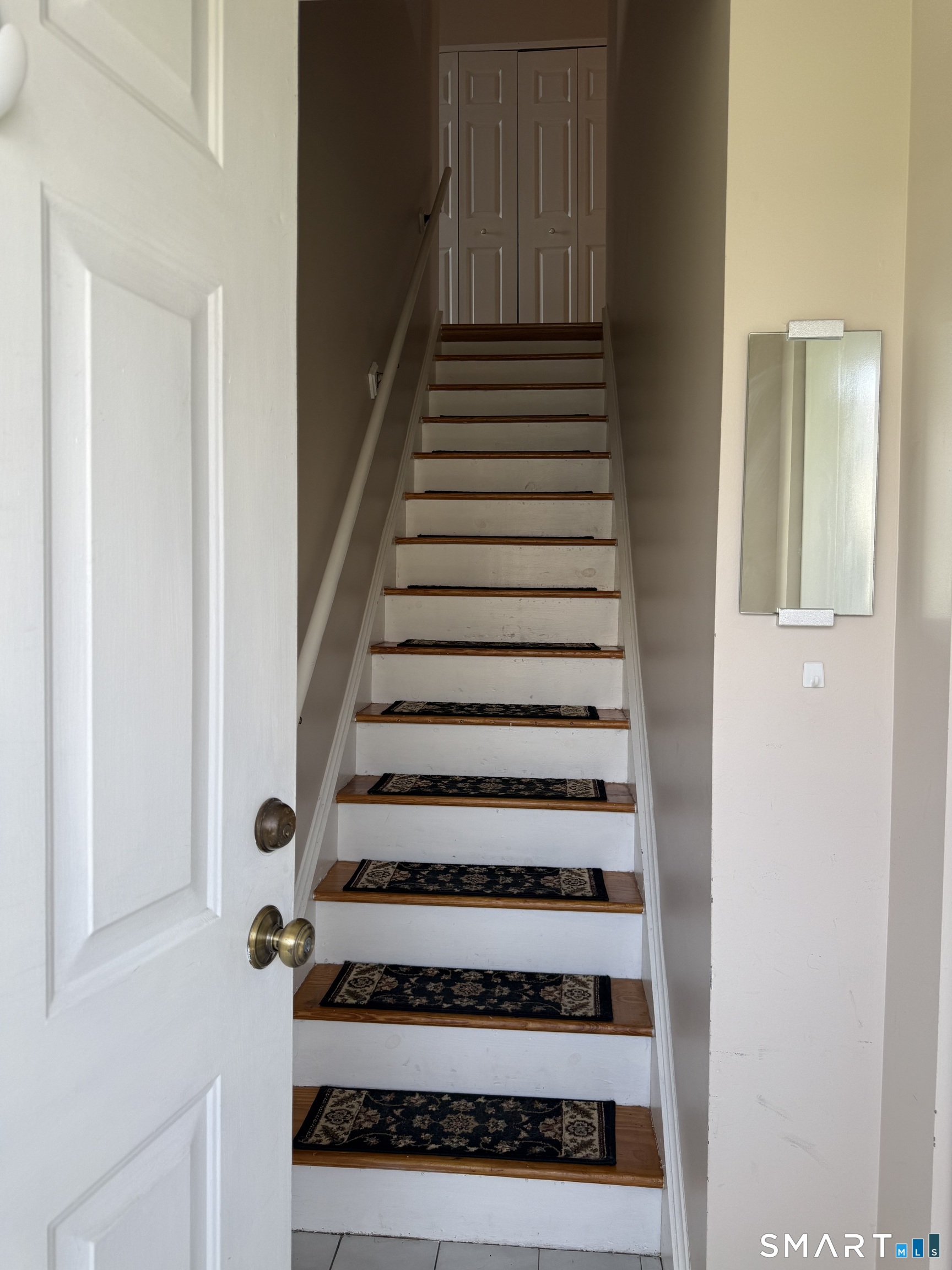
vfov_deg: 71.6
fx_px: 880
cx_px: 476
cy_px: 635
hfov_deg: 56.8
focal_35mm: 24
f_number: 1.78
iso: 64
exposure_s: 1/273
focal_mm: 6.76
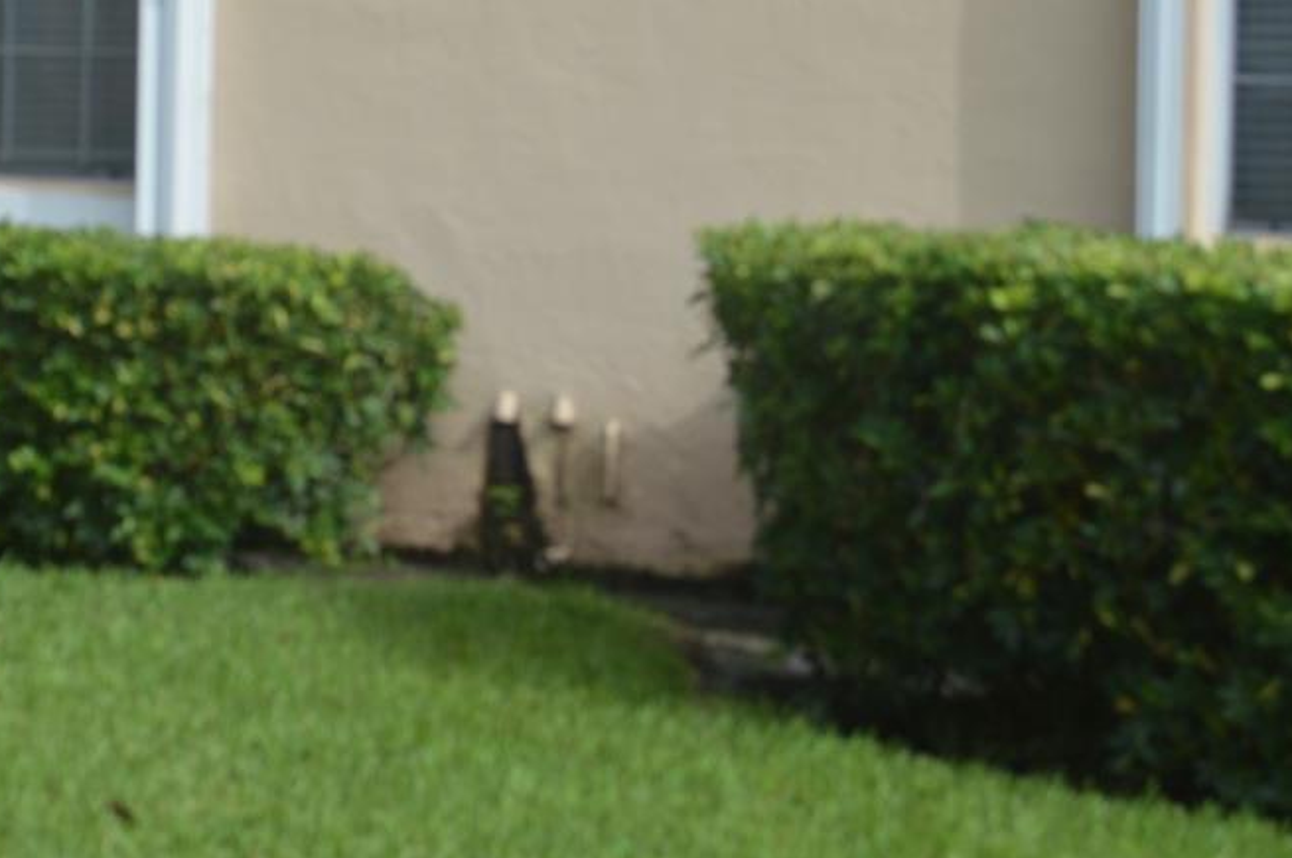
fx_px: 3154
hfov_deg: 22.9
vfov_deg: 15.2
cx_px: 290
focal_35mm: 88
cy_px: 19
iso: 100
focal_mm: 24
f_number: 7.1
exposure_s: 1/200
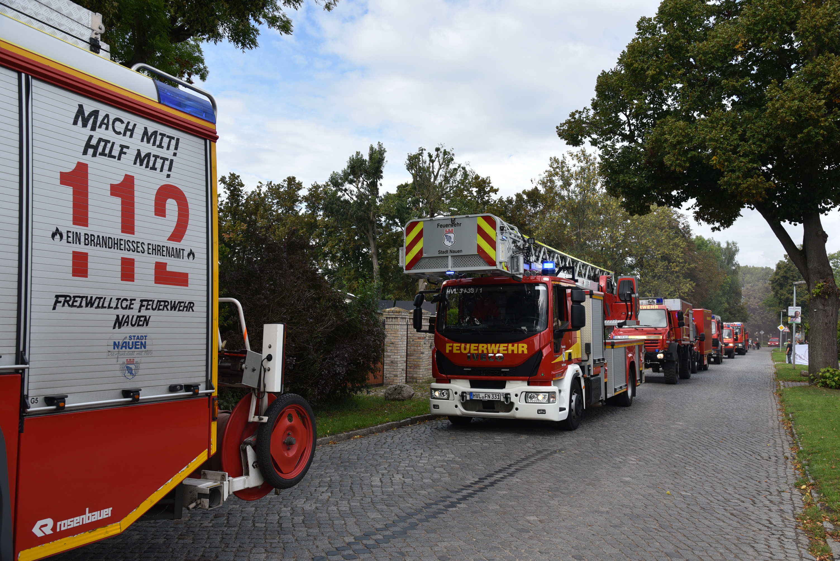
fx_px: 724
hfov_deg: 60.3
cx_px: 420
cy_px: 280
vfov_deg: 42.4
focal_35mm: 31
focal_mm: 31
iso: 200
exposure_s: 1/320
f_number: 9
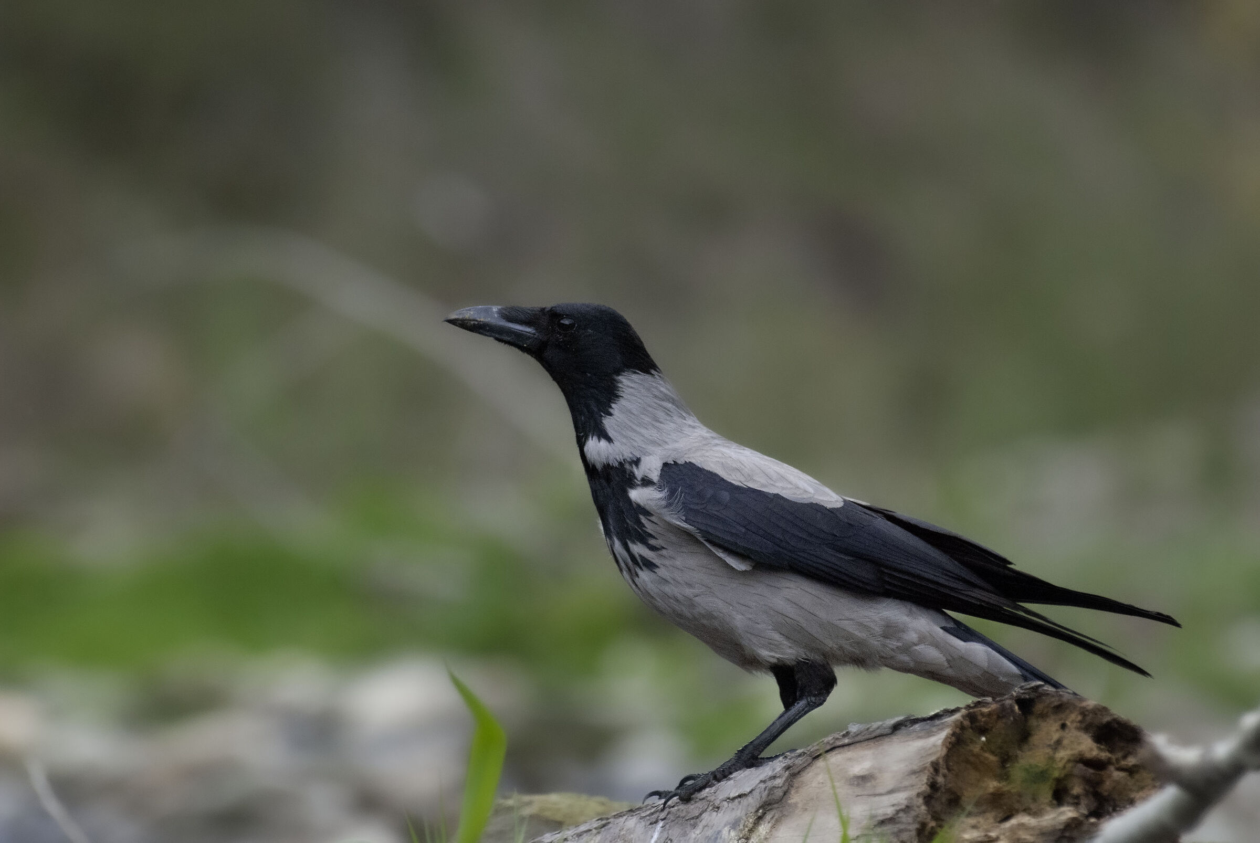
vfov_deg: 3.1
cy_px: 422
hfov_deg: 4.6
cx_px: 630
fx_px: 15767
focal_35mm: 450
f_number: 8
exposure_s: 1/640
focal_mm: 300
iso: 800
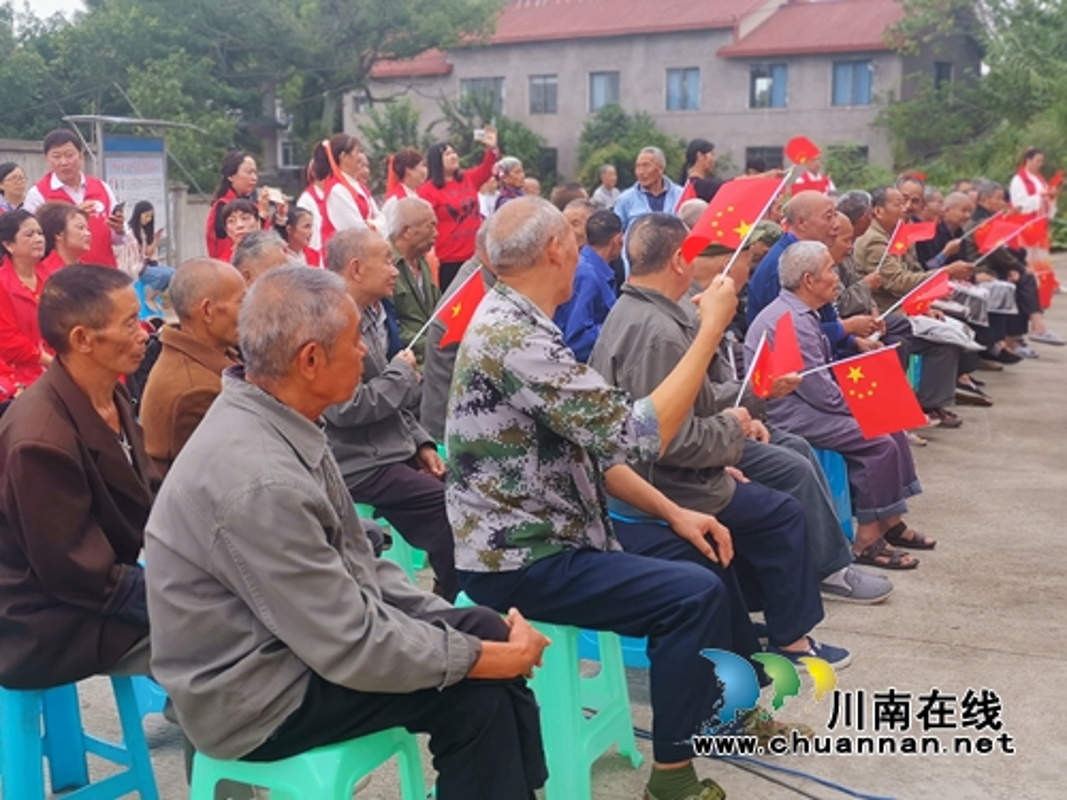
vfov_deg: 32.9
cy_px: 400
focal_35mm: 44
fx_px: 1356
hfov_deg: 42.9
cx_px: 534
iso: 50
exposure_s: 1/929
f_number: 1.8
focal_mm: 4.75
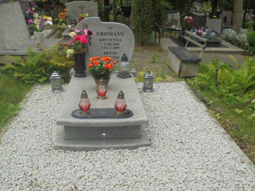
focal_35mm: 43
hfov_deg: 43.9
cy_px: 96
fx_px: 317
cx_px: 128
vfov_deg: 33.6
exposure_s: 1/125
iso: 100
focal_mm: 7.8
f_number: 4.5
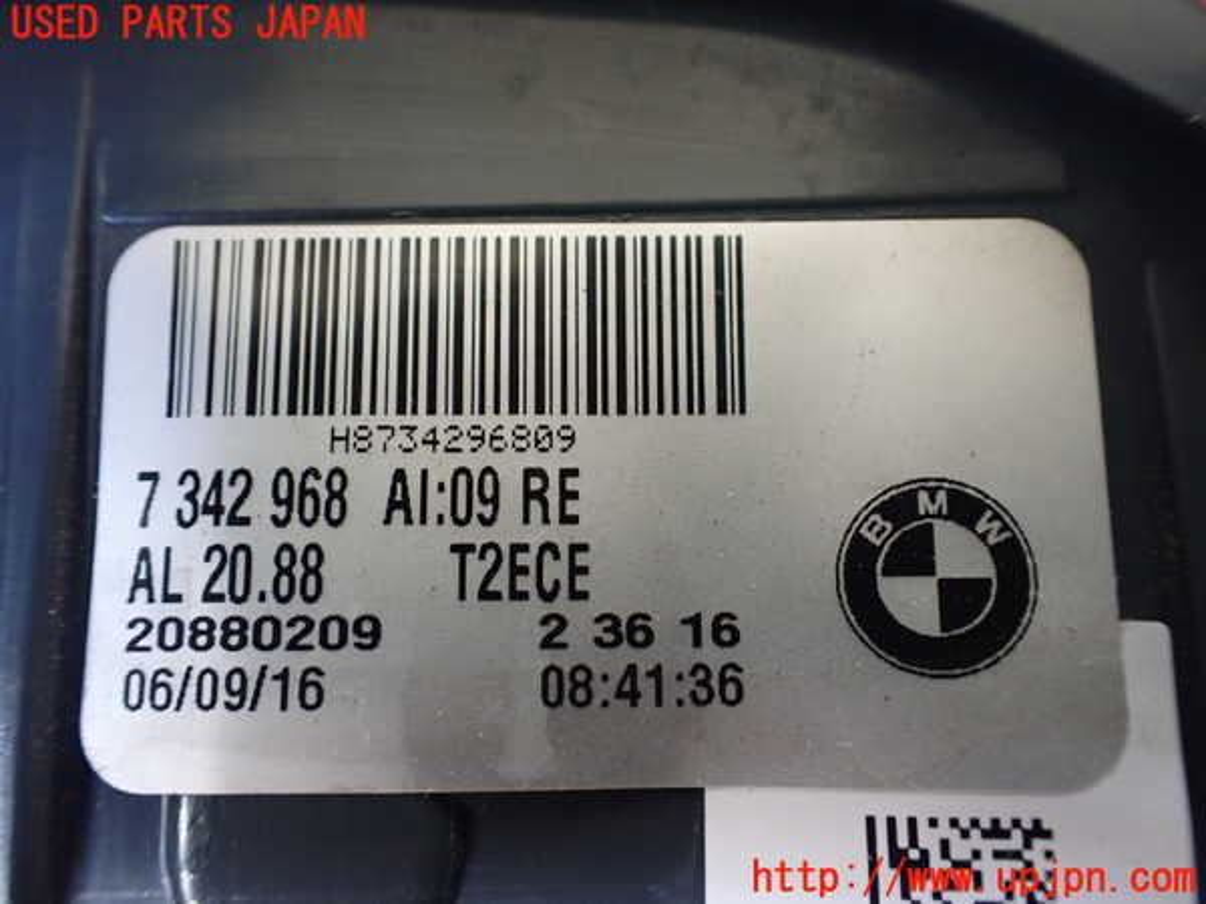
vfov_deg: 46.8
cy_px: 452
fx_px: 1045
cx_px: 603
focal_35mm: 30
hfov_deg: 60.0
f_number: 2.3
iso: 800
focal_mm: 5.4
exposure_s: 1/80
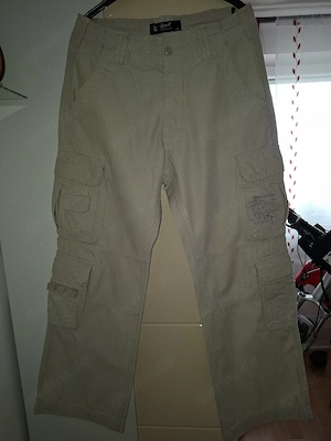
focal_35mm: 23
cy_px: 220
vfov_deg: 73.9
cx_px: 166
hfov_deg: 58.9
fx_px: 293
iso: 80
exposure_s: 1/100
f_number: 1.8
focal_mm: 5.54
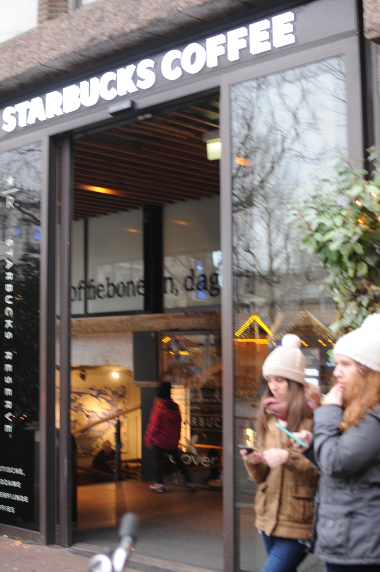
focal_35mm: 52
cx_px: 190
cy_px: 286
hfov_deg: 25.7
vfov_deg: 37.9
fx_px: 833
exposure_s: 1/20
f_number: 2.2
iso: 200
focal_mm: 35
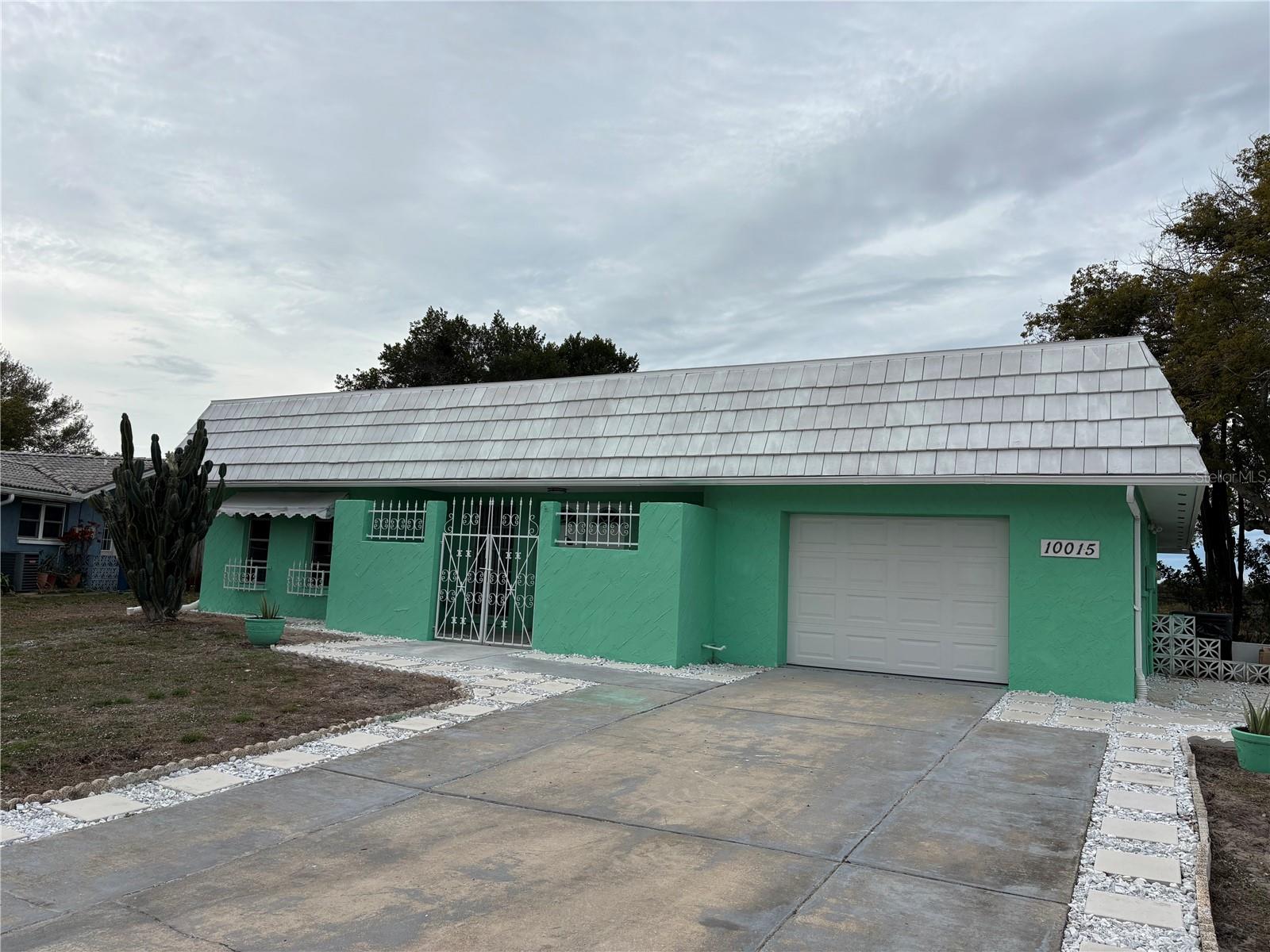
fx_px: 954
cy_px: 476
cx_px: 635
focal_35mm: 26
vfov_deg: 53.1
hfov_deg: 67.3
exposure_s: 1/4854
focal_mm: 5.96
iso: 50
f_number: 1.6
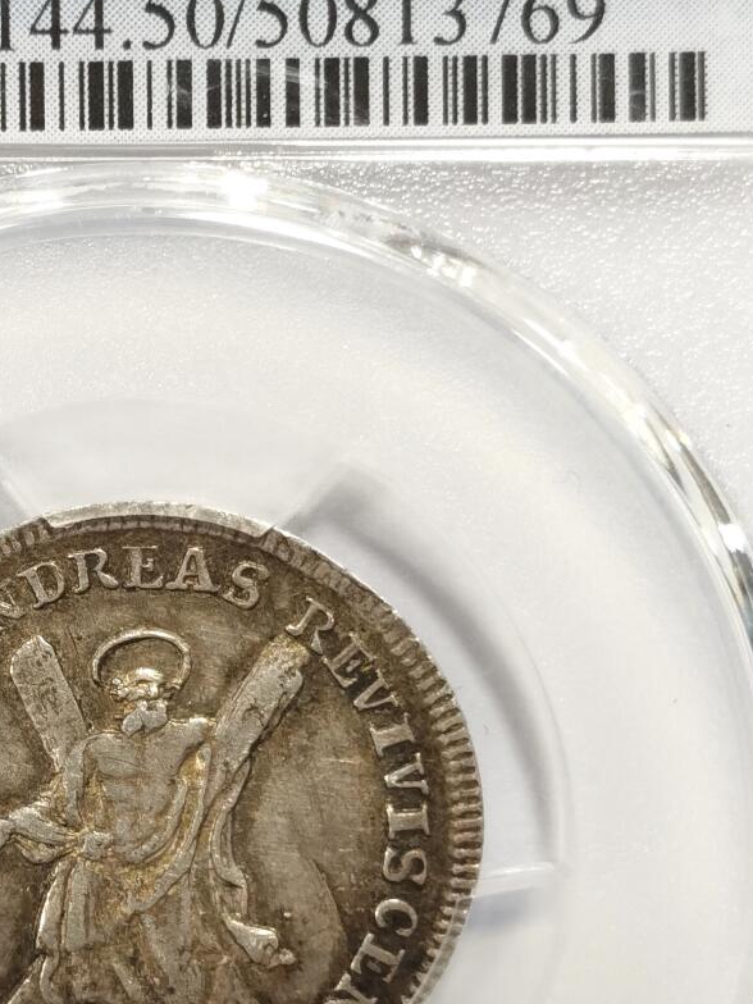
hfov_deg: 11.9
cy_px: 498
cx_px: 138
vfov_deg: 15.9
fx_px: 3596
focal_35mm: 124
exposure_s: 1/100
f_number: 16
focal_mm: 5.56
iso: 160
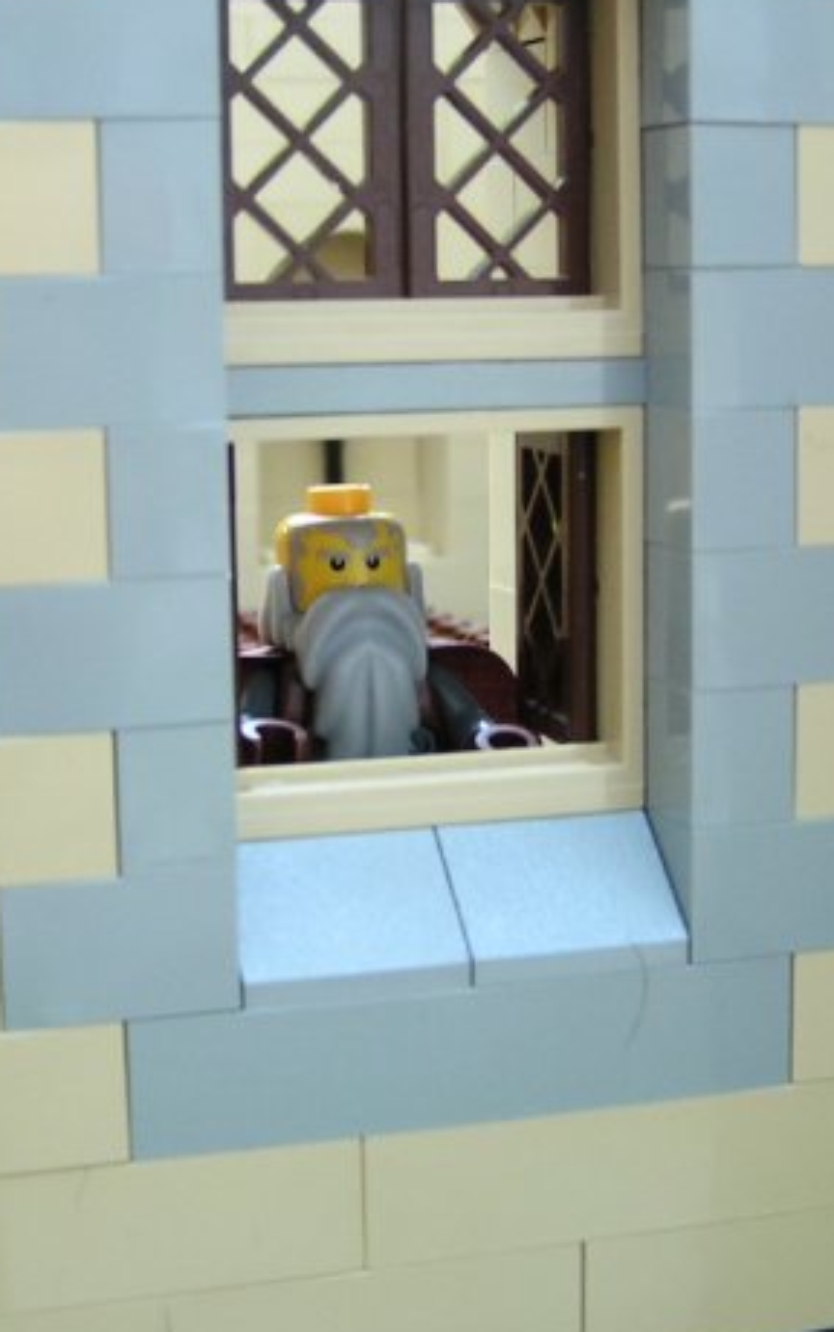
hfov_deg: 18.6
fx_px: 2542
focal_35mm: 70
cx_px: 431
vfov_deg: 29.3
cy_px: 599
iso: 64
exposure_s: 1/40
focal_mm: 6.3
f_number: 2.8
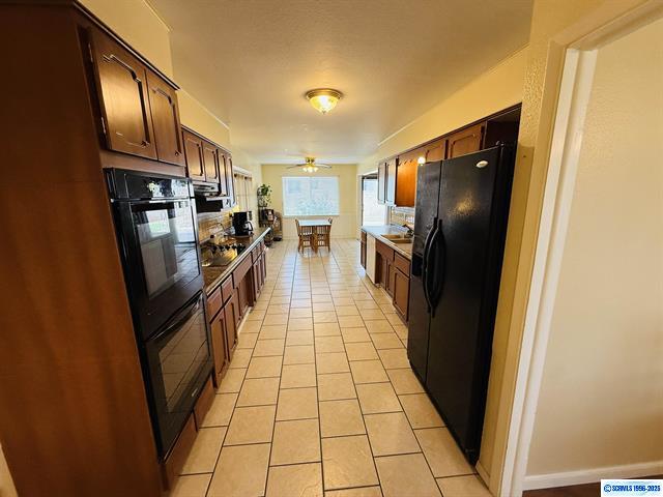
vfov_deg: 85.7
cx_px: 332
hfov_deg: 102.1
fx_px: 268
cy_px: 248
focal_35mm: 14
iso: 200
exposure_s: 1/120
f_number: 2.2
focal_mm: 2.22
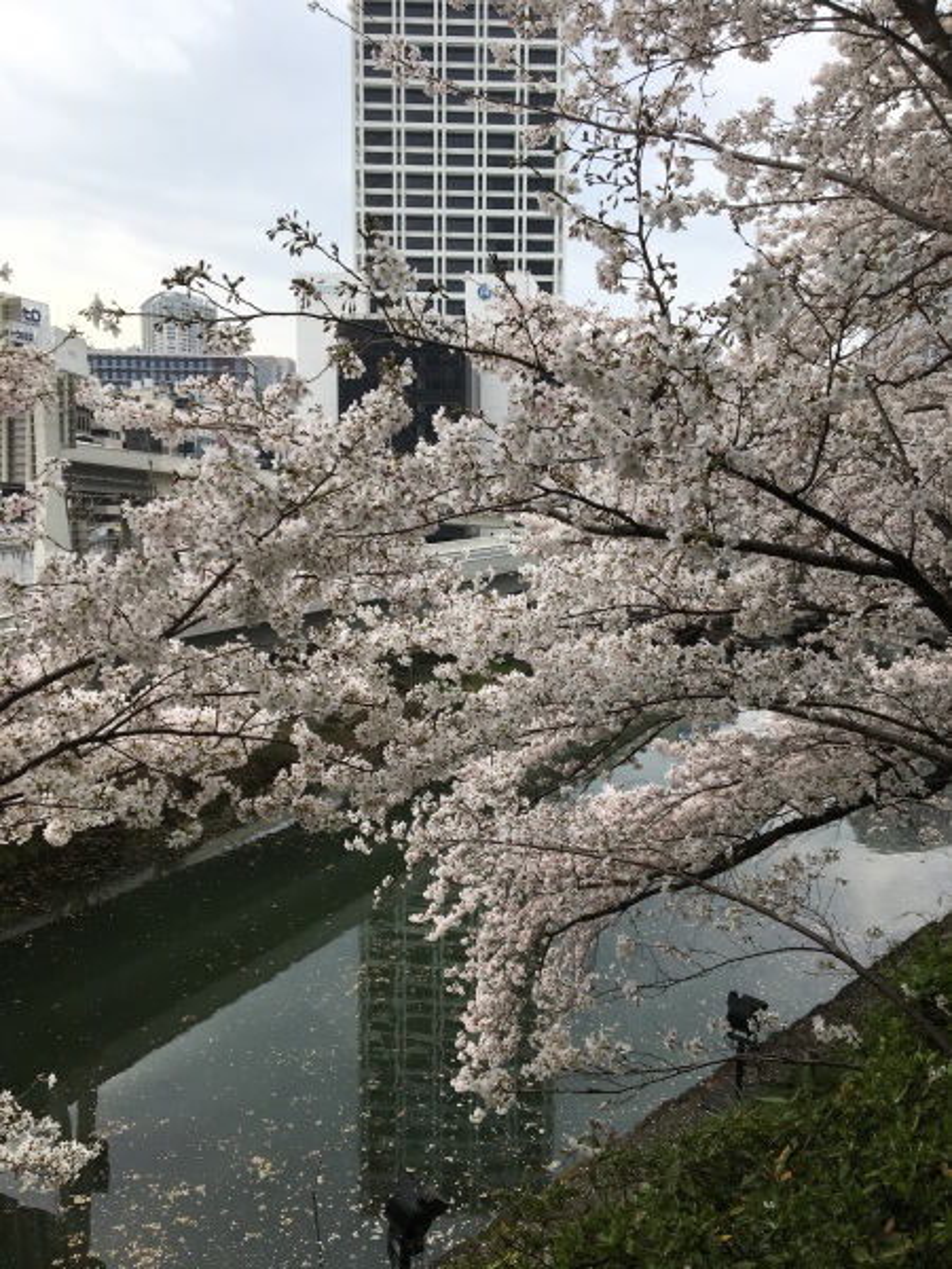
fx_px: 1063
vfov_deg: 61.7
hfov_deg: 48.2
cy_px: 634
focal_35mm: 29
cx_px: 476
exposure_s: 1/725
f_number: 2.2
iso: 25
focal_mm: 4.15
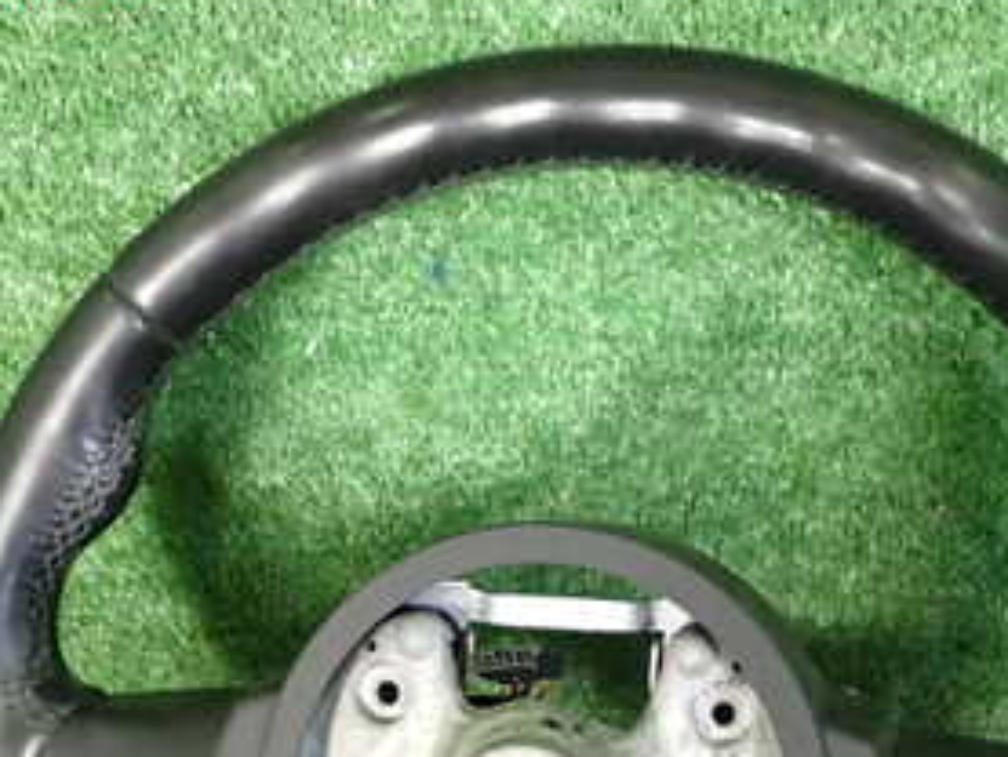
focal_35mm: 65
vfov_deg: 21.8
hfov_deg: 29.8
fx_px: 1894
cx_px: 564
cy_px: 742
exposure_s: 1/30
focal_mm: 5.4
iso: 640
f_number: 2.3
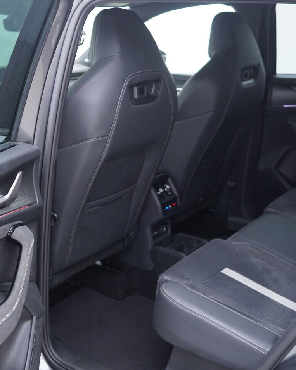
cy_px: 185
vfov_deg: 36.7
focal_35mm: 51
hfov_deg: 29.7
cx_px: 129
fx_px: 559
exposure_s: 1/40
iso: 320
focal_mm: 24
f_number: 2.8
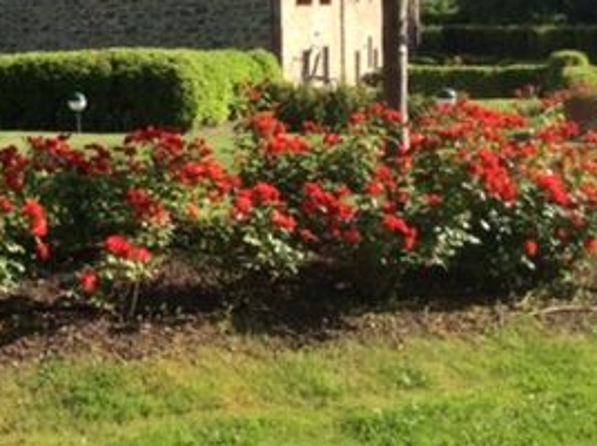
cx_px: 118
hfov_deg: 25.9
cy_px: 136
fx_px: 1274
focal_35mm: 74
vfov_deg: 19.7
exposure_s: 1/763
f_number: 2.4
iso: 32
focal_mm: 3.3
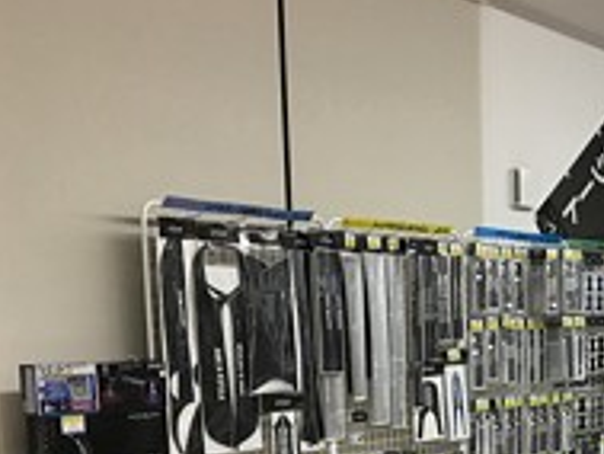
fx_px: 1205
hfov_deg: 26.0
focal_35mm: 69
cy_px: 512
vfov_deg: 20.3
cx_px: 662
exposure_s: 1/30
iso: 40
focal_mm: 4.15
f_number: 2.2
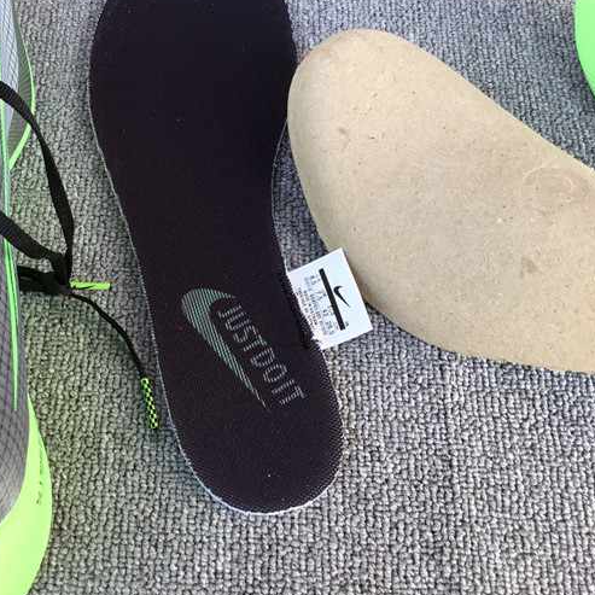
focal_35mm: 50
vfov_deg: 33.9
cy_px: 237
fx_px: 972
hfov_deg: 33.4
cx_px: 158
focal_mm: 3.3
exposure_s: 1/50
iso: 25
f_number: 2.4
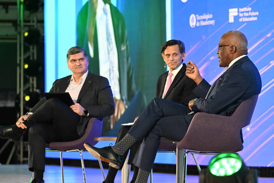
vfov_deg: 6.9
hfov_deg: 10.3
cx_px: 137
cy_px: 92
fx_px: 1522
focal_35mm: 200
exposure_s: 1/160
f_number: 5.6
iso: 3200
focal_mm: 200
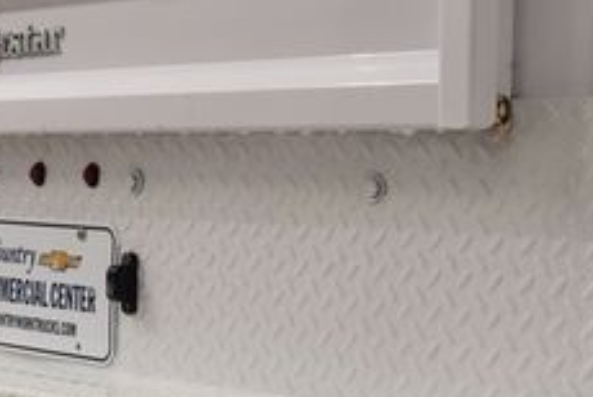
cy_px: 259
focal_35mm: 100
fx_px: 1649
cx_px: 315
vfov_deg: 13.7
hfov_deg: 20.4
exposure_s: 1/30
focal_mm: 24
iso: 400
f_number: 7.1
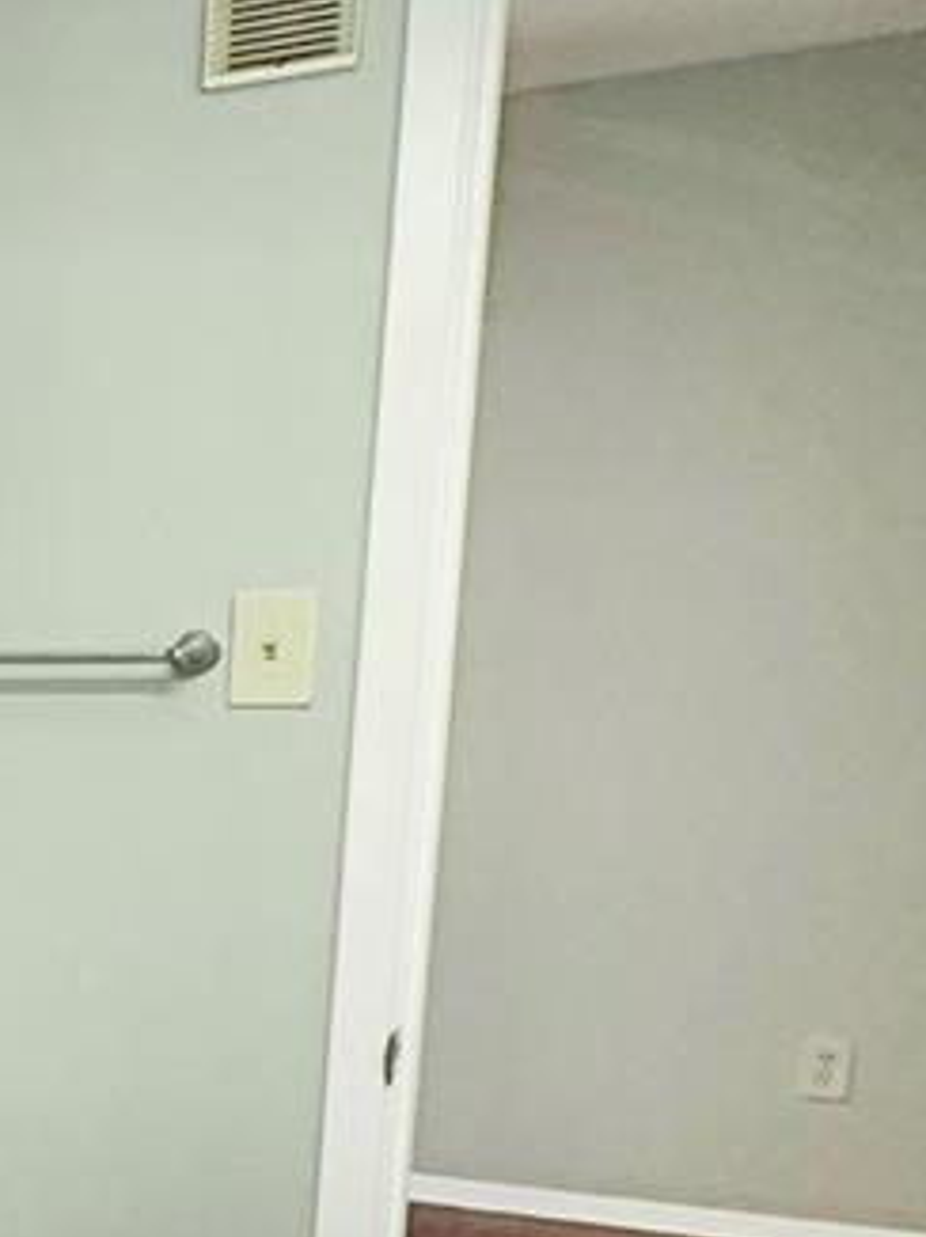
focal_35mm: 66
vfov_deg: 28.9
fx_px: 2357
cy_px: 964
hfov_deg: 14.9
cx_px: -1226
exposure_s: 1/60
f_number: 2.2
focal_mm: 2.22
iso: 200
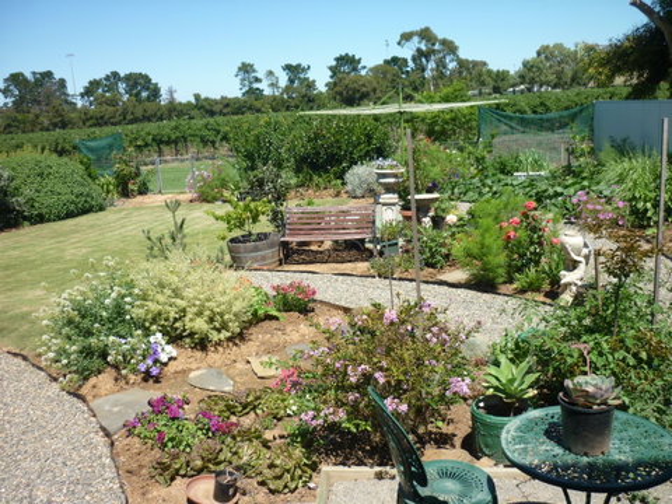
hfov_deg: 55.4
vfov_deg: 42.9
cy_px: 252
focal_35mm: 33
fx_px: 641
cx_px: 336
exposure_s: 1/125
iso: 80
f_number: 8
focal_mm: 5.5
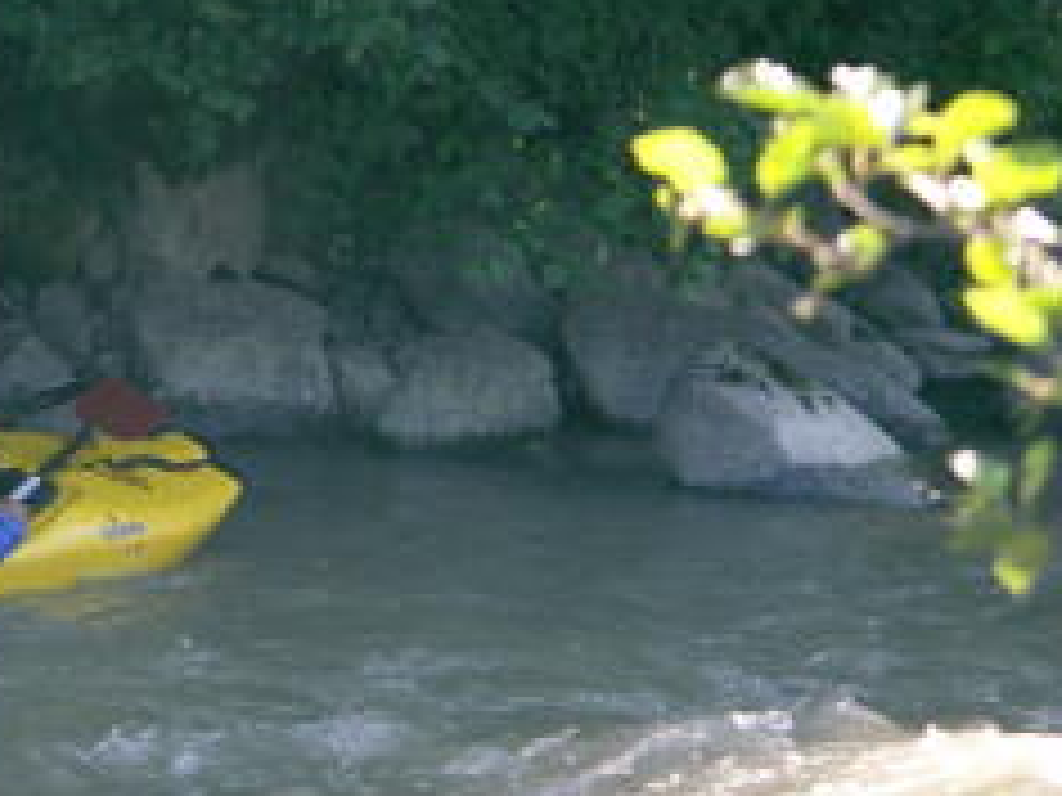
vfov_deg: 3.4
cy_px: 594
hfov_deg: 4.6
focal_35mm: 434
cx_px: -68
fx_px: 13315
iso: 200
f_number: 3.5
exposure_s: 1/200
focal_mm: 50.8
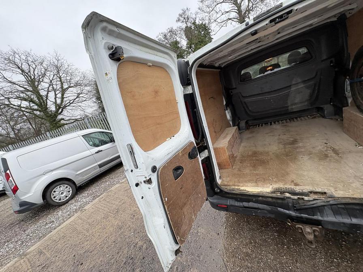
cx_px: 182
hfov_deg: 102.1
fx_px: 147
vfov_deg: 85.7
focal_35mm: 14
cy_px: 136
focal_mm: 2.22
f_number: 2.2
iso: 64
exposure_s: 1/99
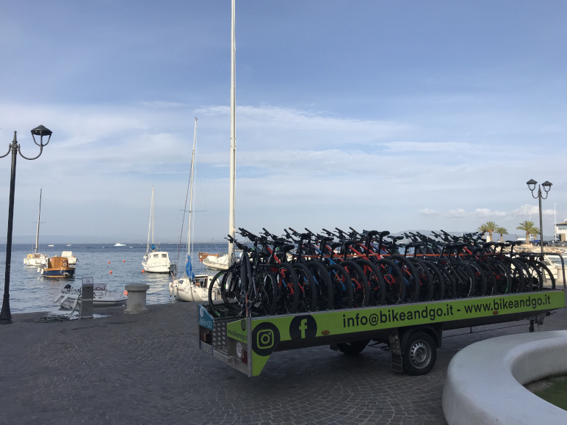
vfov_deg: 48.2
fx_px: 475
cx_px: 284
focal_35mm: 29
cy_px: 206
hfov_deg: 61.7
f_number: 1.8
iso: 20
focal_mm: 3.99
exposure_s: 1/2591
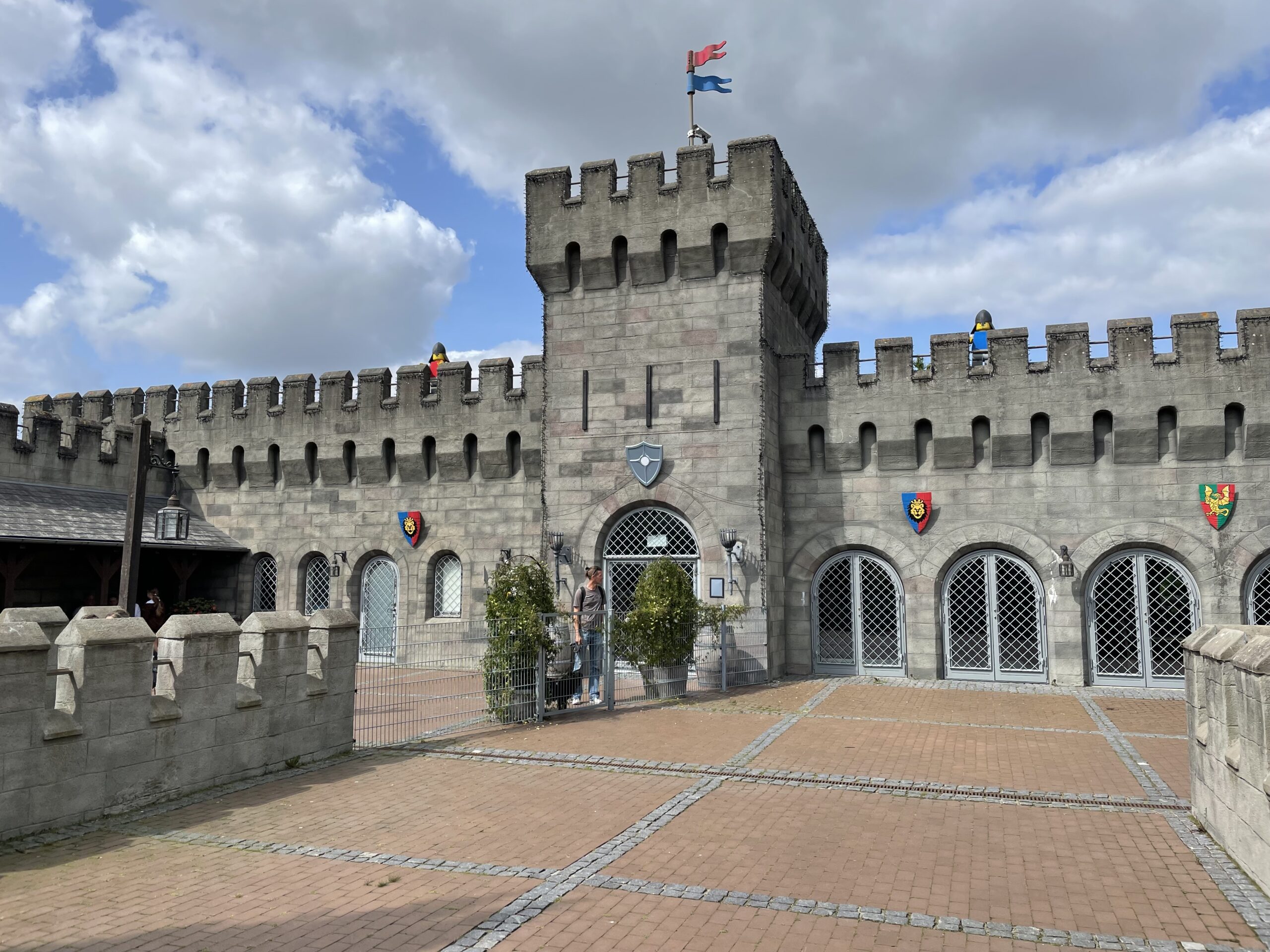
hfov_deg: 67.3
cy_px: 476
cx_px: 635
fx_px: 954
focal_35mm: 26
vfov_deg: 53.1
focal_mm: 4.2
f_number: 1.6
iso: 32
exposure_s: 1/3125
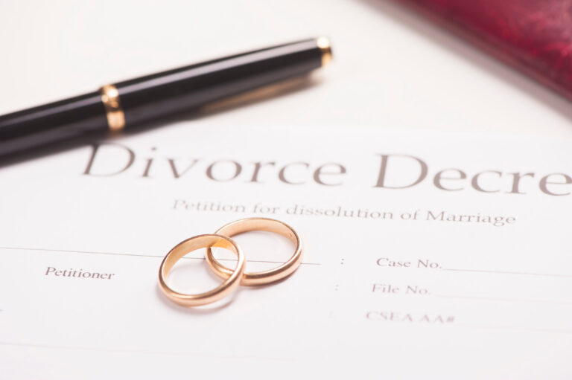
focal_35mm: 105
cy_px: 190
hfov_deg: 19.5
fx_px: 1667
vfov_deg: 13.0
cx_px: 286
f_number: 7.1
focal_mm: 105
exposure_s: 1/125
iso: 200
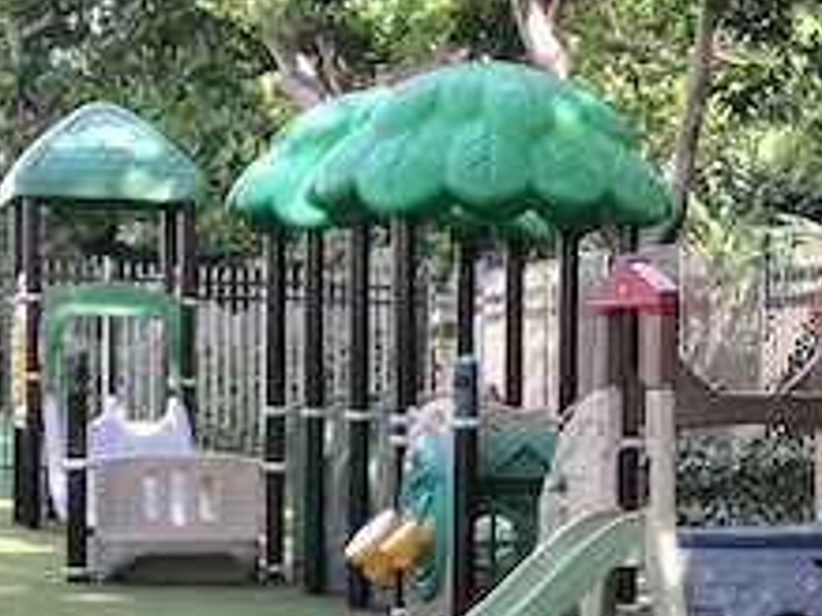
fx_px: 3109
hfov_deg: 13.7
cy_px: 556
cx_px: 1396
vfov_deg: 11.2
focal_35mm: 131
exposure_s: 1/178
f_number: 1.8
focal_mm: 3.99
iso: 20
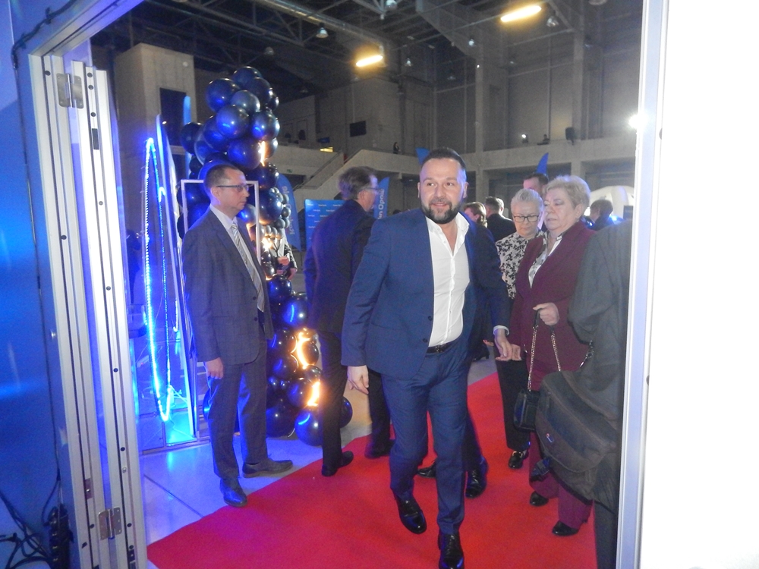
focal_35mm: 23
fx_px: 504
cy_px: 284
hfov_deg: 73.9
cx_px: 380
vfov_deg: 58.9
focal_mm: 4
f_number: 3
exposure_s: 1/30
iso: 800
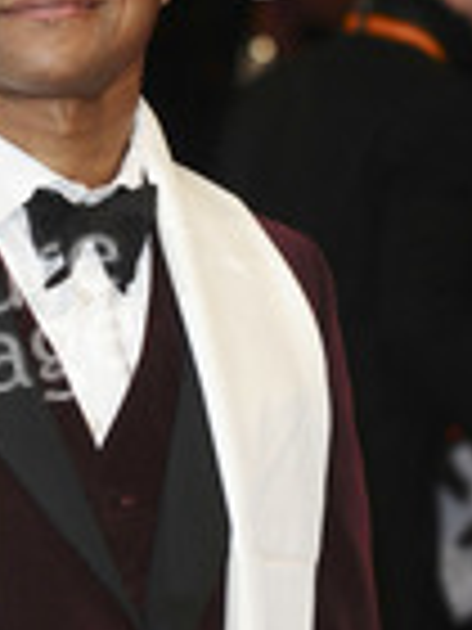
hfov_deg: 4.2
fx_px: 6454
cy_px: 567
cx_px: 38
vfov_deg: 5.6
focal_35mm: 355
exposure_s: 1/200
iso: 320
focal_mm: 86
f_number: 4.5
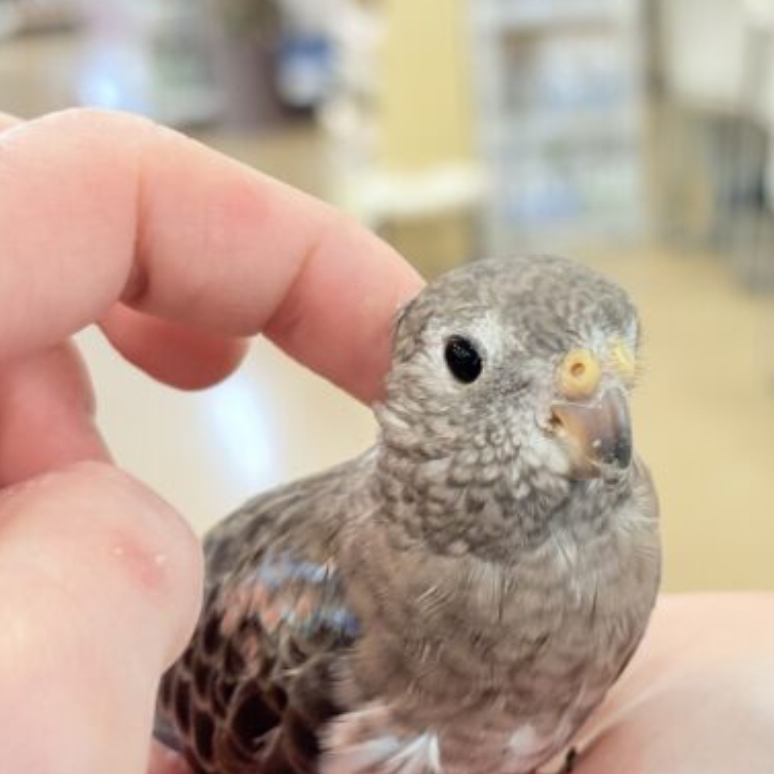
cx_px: 618
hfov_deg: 21.9
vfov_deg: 22.2
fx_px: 1973
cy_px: 382
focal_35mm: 78
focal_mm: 5.96
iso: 160
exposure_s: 1/100
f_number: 1.6
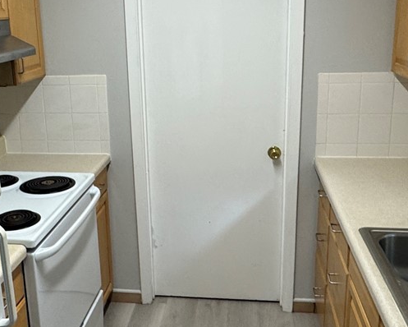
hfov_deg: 41.7
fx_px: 532
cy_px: 154
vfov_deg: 34.2
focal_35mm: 44
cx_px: 158
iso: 160
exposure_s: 1/120
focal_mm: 2.22
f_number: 2.2
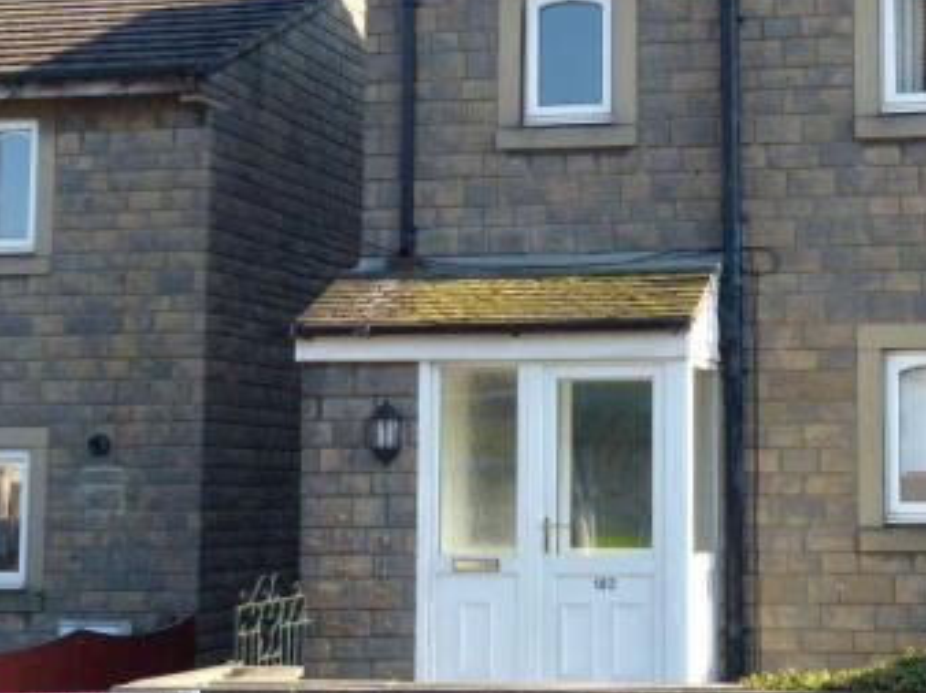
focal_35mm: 76
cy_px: 303
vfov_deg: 19.4
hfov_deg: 25.1
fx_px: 2032
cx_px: 774
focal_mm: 7.8
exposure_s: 1/200
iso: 100
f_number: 4
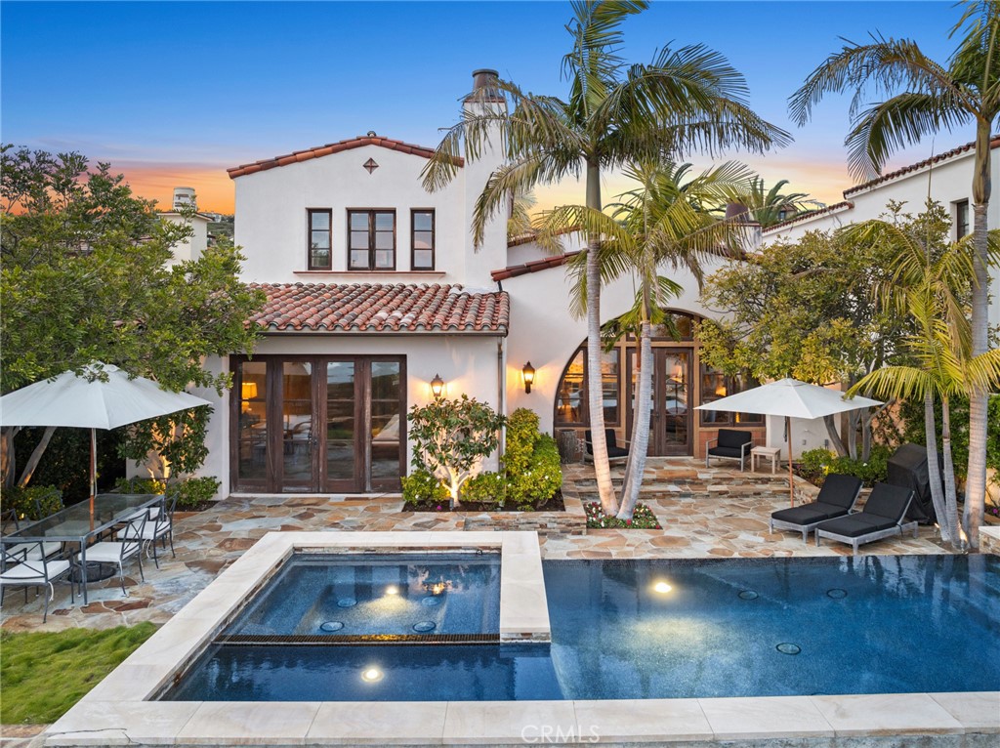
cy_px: 374
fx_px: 693
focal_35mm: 24
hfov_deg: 71.6
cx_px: 500
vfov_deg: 56.7
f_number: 2.8
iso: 320
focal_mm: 12.29
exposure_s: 1/15
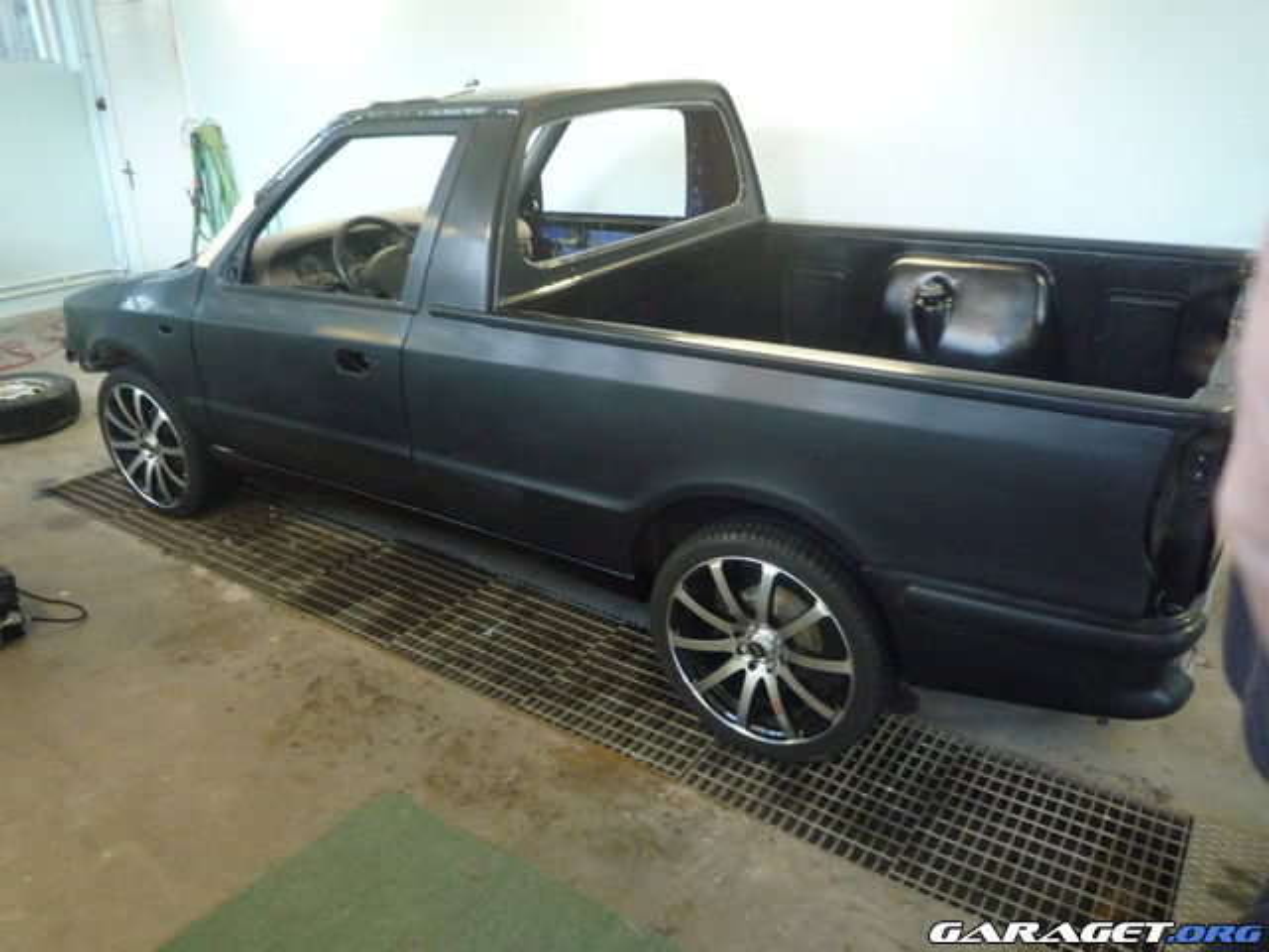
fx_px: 916
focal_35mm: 25
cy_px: 476
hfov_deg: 69.4
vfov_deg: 54.9
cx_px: 634
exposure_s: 1/20
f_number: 2.8
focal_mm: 4.4
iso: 400
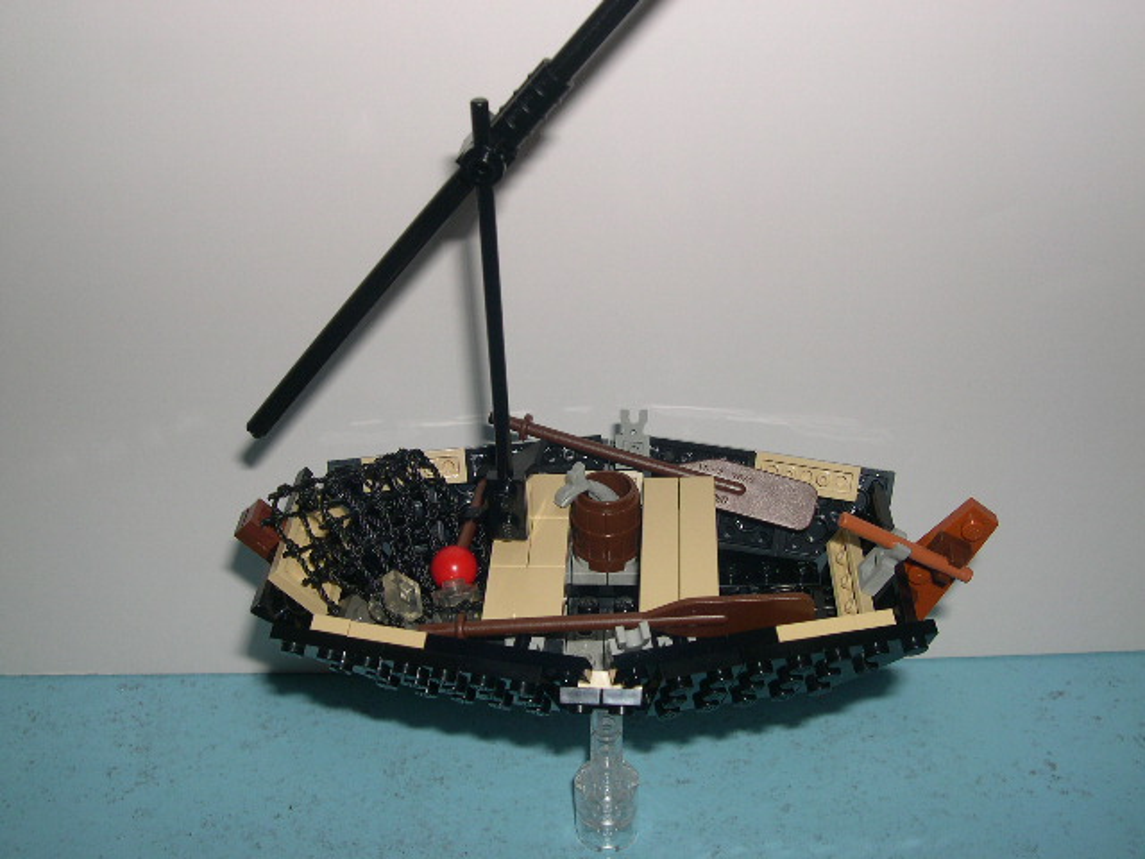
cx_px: 572
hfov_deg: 49.0
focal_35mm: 38
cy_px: 430
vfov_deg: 37.7
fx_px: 1257
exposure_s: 1/60
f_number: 7.6
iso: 100
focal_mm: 8
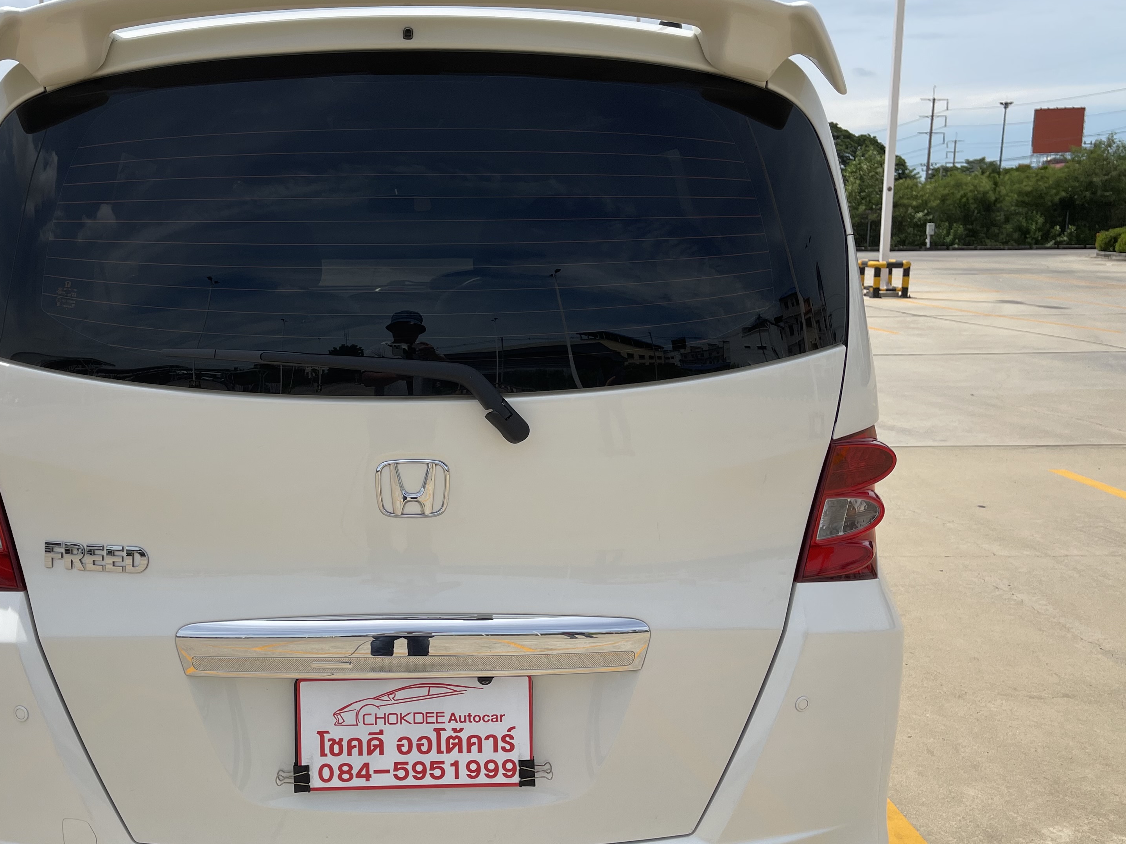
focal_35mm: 35
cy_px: 447
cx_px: 407
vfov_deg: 40.7
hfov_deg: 51.9
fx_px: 1138
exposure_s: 1/5376
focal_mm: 5.1
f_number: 1.6
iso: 32
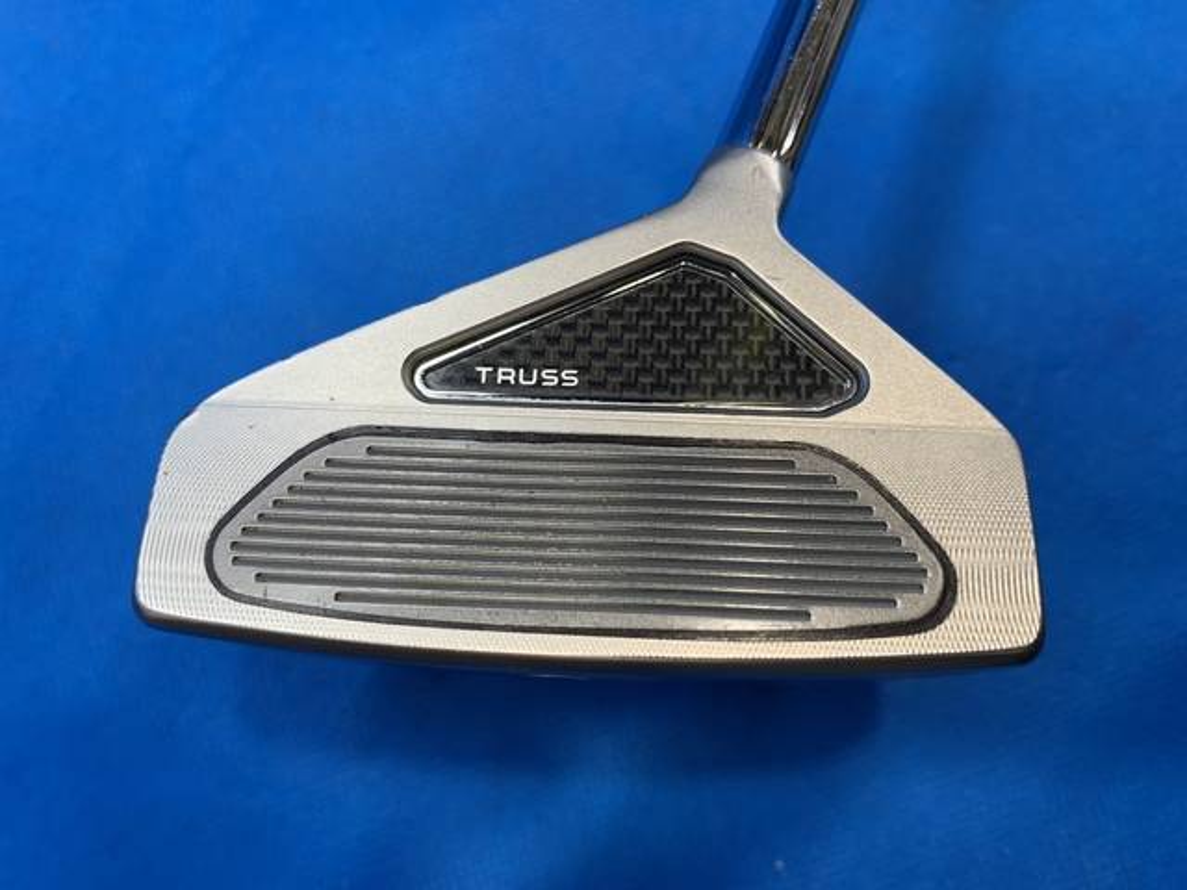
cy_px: 445
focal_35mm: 26
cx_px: 594
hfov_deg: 67.3
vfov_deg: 53.1
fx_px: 892
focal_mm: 4.25
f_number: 1.8
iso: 50
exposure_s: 1/60
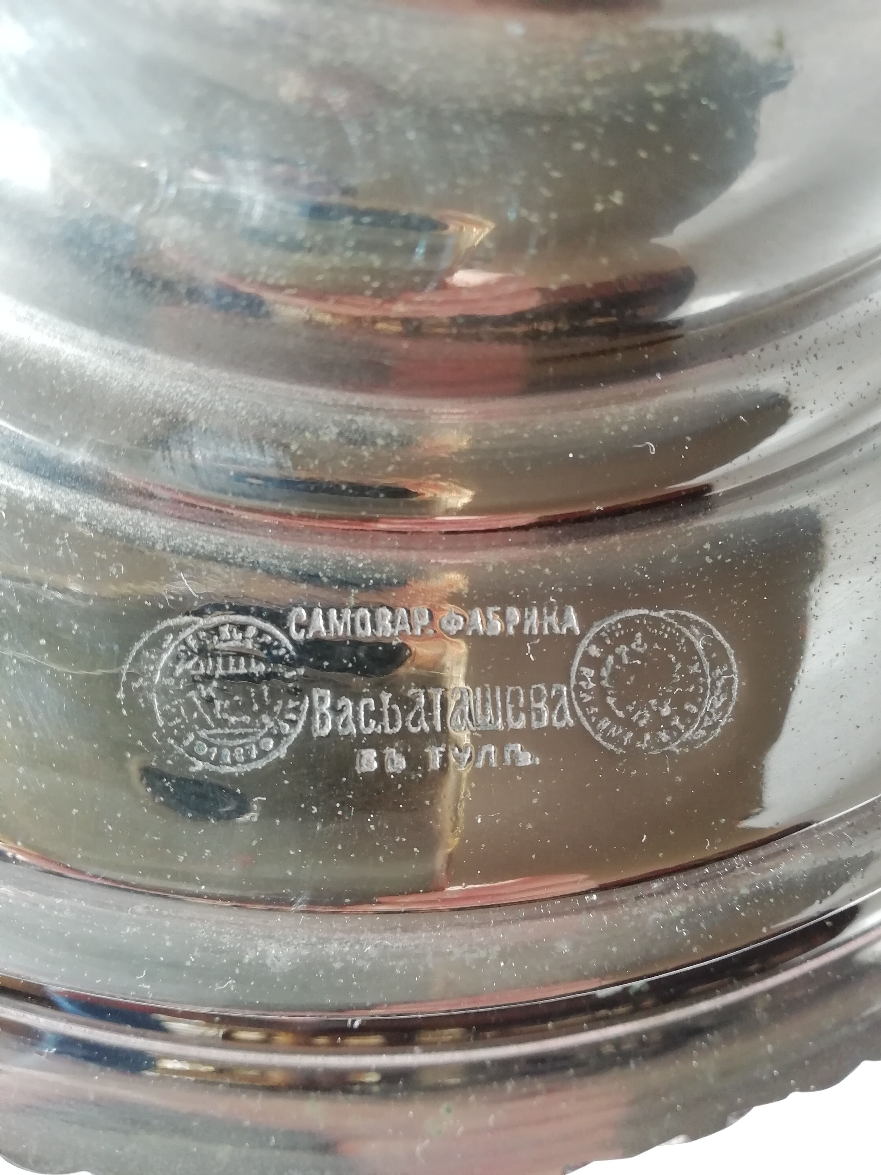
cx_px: 440
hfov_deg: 53.1
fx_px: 882
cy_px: 588
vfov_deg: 67.3
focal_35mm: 26
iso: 100
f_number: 2.2
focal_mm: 3.46
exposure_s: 1/100
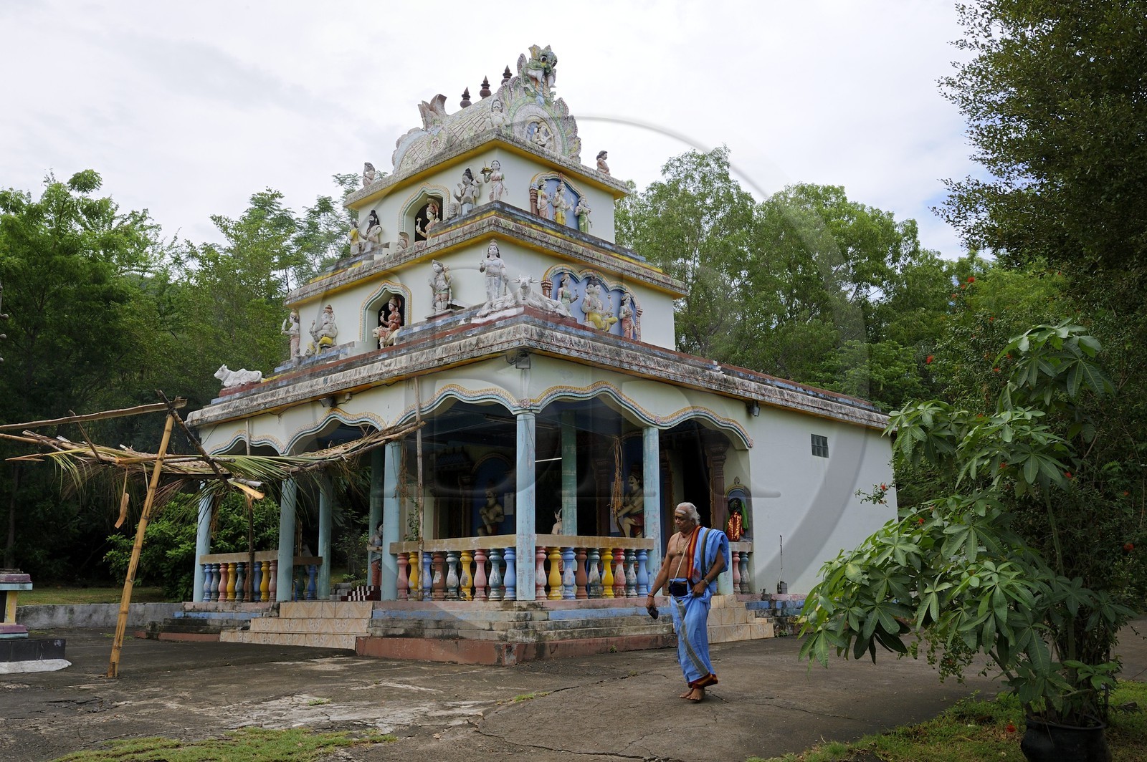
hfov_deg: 60.3
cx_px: 574
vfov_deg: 42.3
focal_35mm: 31
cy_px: 381
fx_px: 987
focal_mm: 31
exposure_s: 1/160
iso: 400
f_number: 14
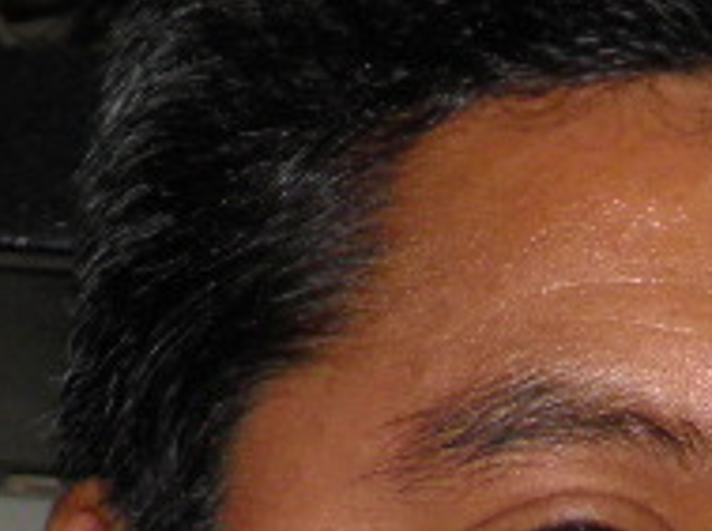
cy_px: 926
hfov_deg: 10.3
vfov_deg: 7.6
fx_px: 3901
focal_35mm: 190
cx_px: 795
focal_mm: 4.9
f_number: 2.8
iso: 100
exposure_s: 1/30
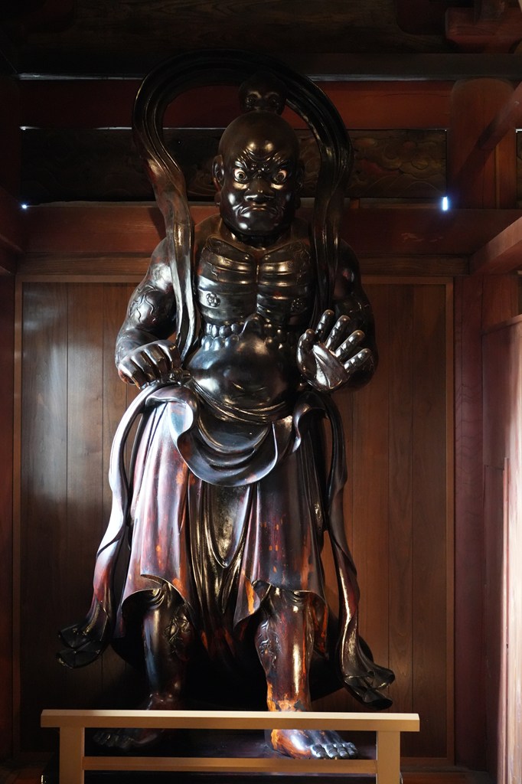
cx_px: 261
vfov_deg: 33.9
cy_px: 392
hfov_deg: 23.0
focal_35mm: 59
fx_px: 1284
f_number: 4
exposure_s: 1/100
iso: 12800
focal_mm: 59
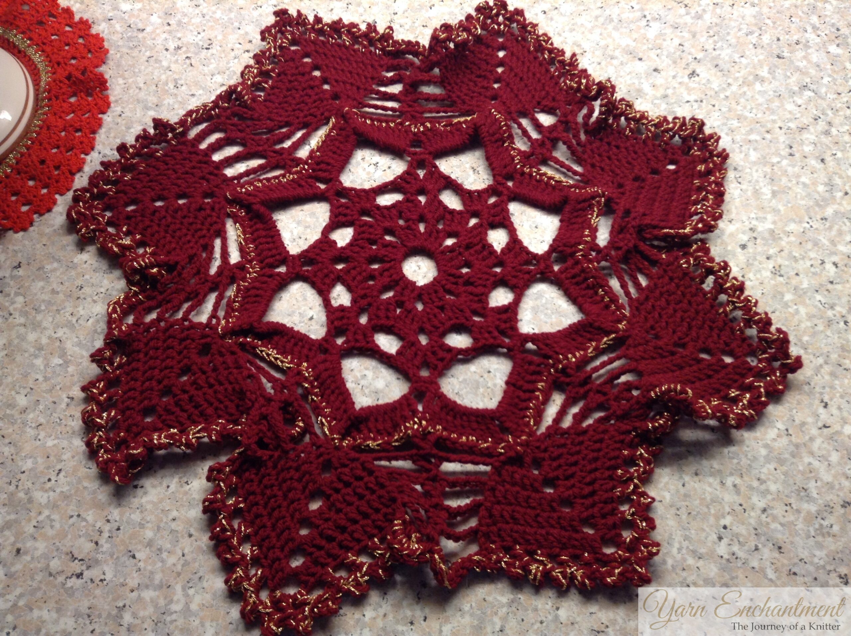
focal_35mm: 33
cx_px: 426
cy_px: 318
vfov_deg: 42.8
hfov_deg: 55.4
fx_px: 810
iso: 50
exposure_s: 1/24
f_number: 2.4
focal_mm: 3.3
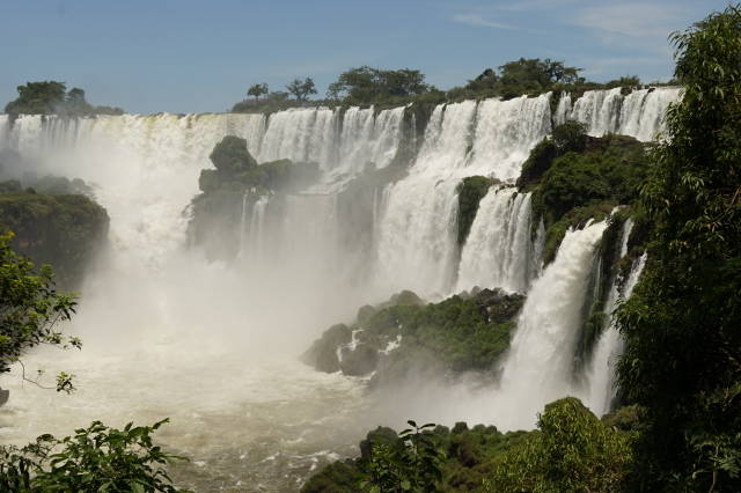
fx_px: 1049
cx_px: 370
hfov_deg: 38.9
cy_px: 246
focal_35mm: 51
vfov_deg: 26.5
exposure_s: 1/350
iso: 100
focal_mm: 34
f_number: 9.5
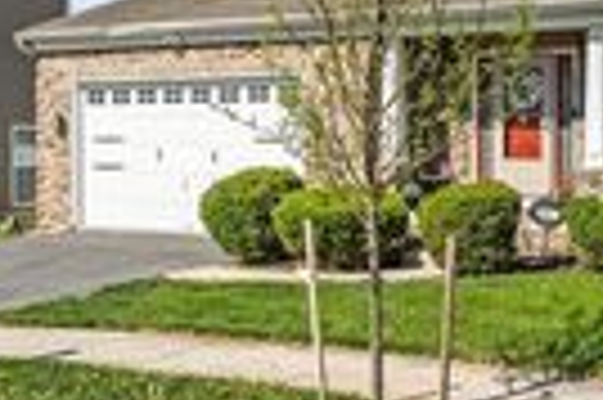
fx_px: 1188
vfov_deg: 19.1
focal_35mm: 71
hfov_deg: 28.2
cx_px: 418
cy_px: 133
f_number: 5
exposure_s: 1/200
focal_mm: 19
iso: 100
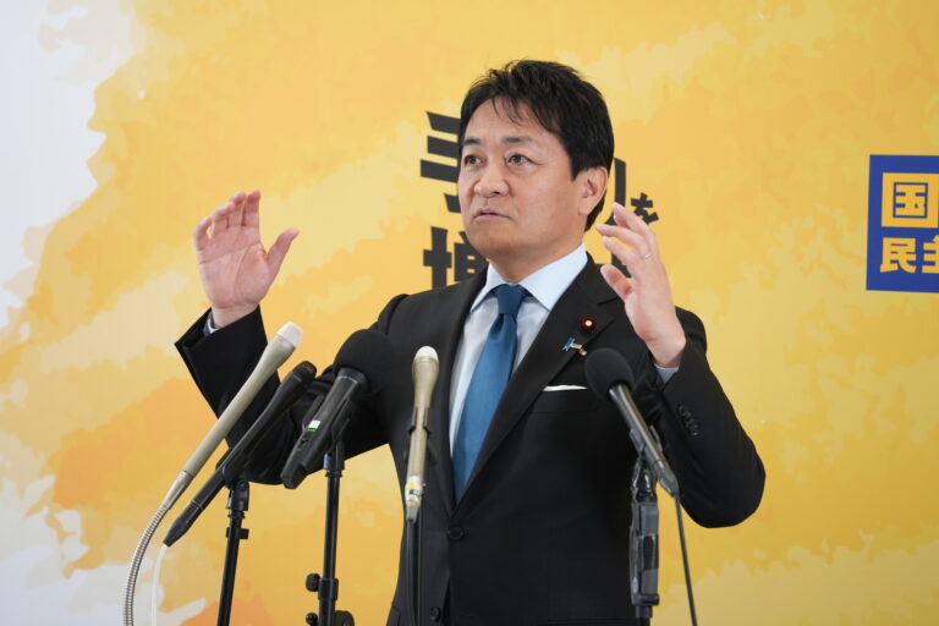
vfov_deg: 6.9
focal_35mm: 200
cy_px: 313
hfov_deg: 10.3
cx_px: 470
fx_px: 5216
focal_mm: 200
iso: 2000
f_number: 5.6
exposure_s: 1/160
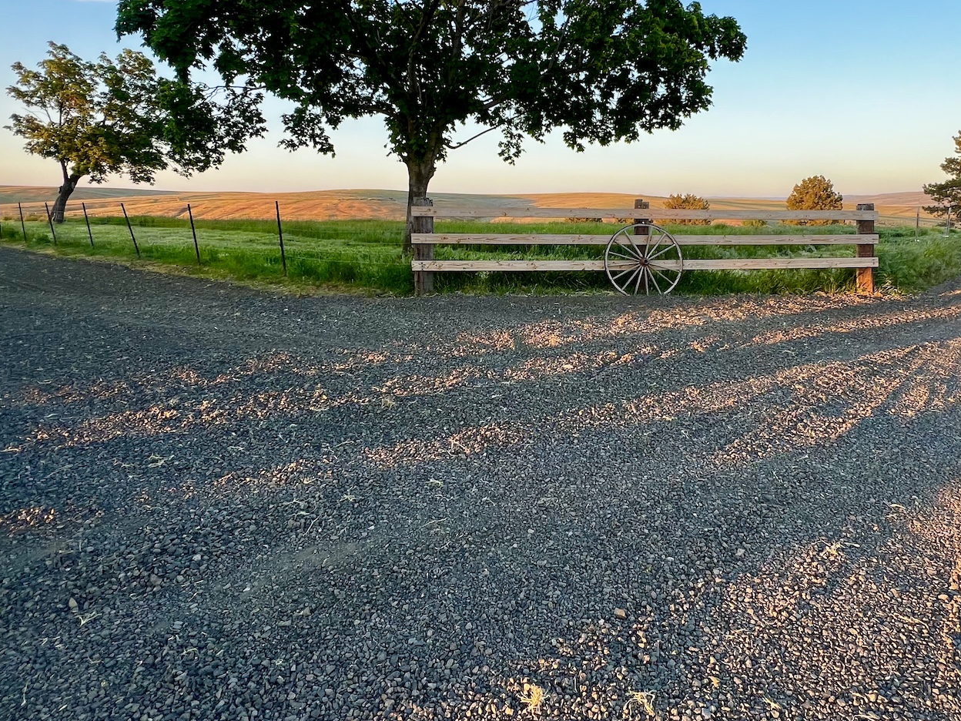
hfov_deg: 78.5
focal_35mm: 21
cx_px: 548
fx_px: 583
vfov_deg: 62.3
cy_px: 256
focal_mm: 1.57
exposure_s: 1/99
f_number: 1.8
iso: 32
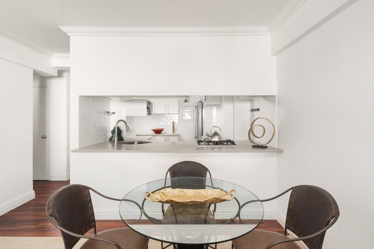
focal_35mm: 17
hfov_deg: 93.3
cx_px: 187
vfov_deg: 70.4
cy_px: 124
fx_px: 177
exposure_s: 1/5
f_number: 22
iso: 500
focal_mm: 17
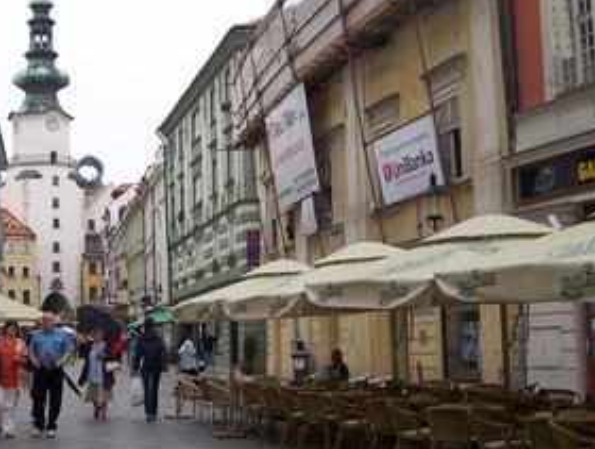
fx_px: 1050
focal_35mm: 61
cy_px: 204
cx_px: 147
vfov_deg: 24.1
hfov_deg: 31.1
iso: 80
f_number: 2.8
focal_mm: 6.3
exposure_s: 1/320
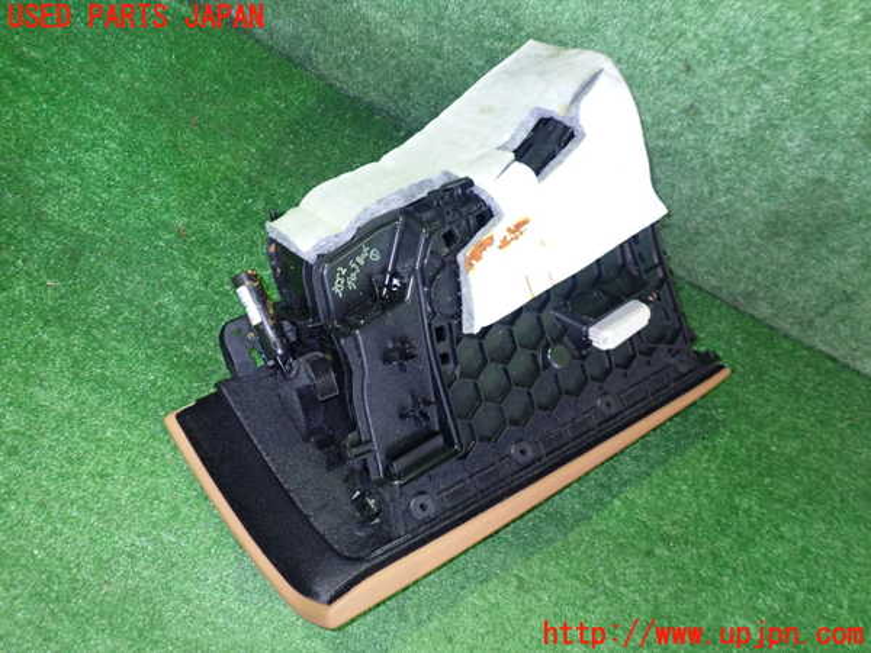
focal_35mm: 30
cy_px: 326
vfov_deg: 46.8
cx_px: 436
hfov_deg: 60.0
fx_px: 755
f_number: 6.3
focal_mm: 5.4
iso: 800
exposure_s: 1/4
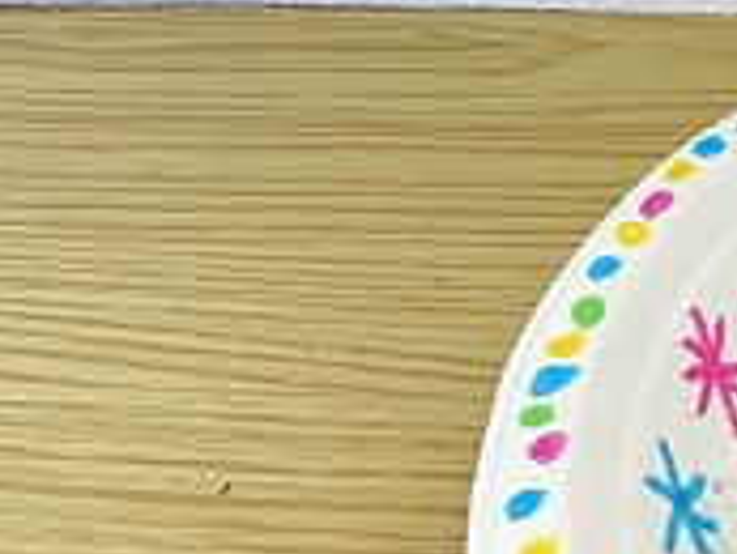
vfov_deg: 15.7
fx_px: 1917
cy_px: -149
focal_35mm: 90
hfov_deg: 18.5
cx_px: 1201
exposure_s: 1/60
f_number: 1.8
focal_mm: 4.25
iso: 125
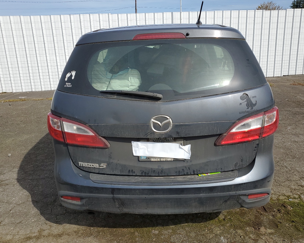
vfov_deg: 50.0
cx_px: 160
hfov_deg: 60.4
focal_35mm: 29
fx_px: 261
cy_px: 116
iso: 50
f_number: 1.5
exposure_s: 1/3333
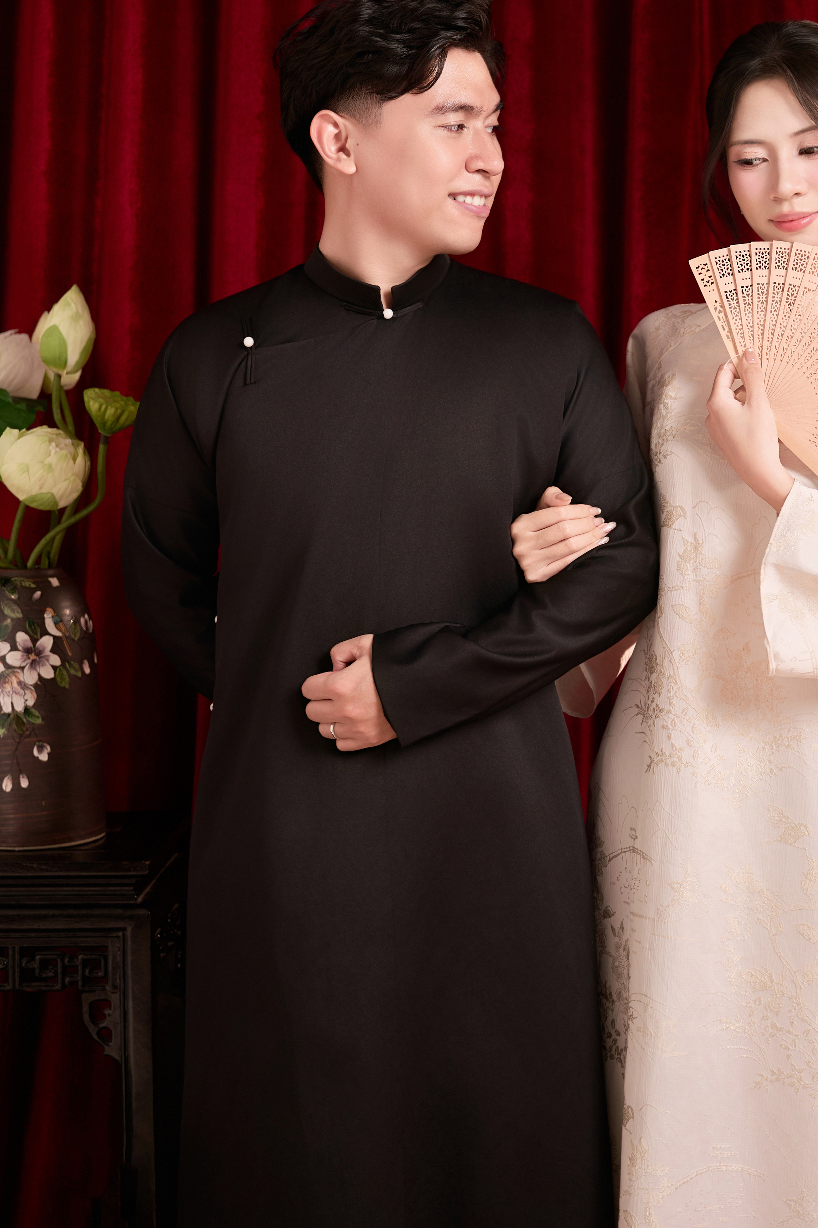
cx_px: 526
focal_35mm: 62
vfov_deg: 32.3
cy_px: 439
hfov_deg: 21.9
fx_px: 2108
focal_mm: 43.6
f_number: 3.2
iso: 320
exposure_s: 1/100
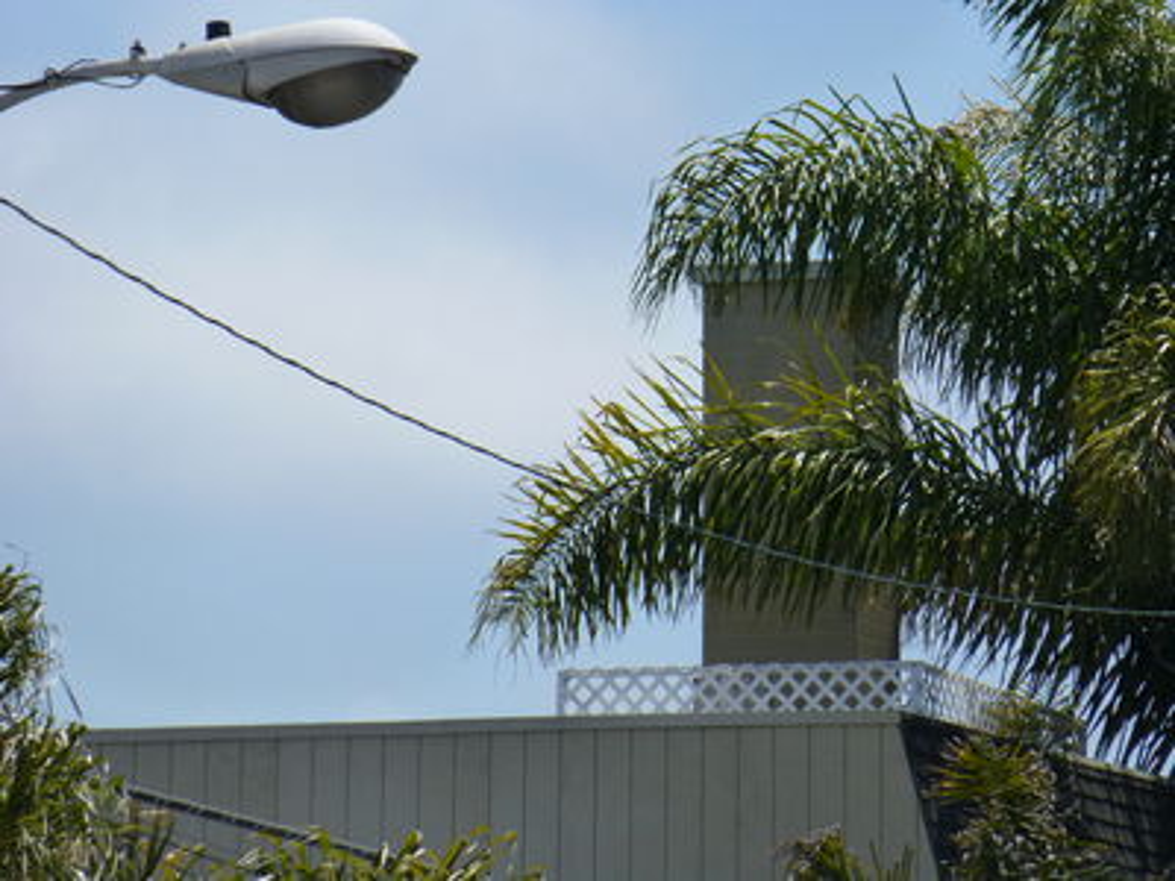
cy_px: 440
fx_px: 16293
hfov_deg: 4.1
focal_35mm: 480
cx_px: 588
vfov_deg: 3.1
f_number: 6.4
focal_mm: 86
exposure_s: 1/640
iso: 160
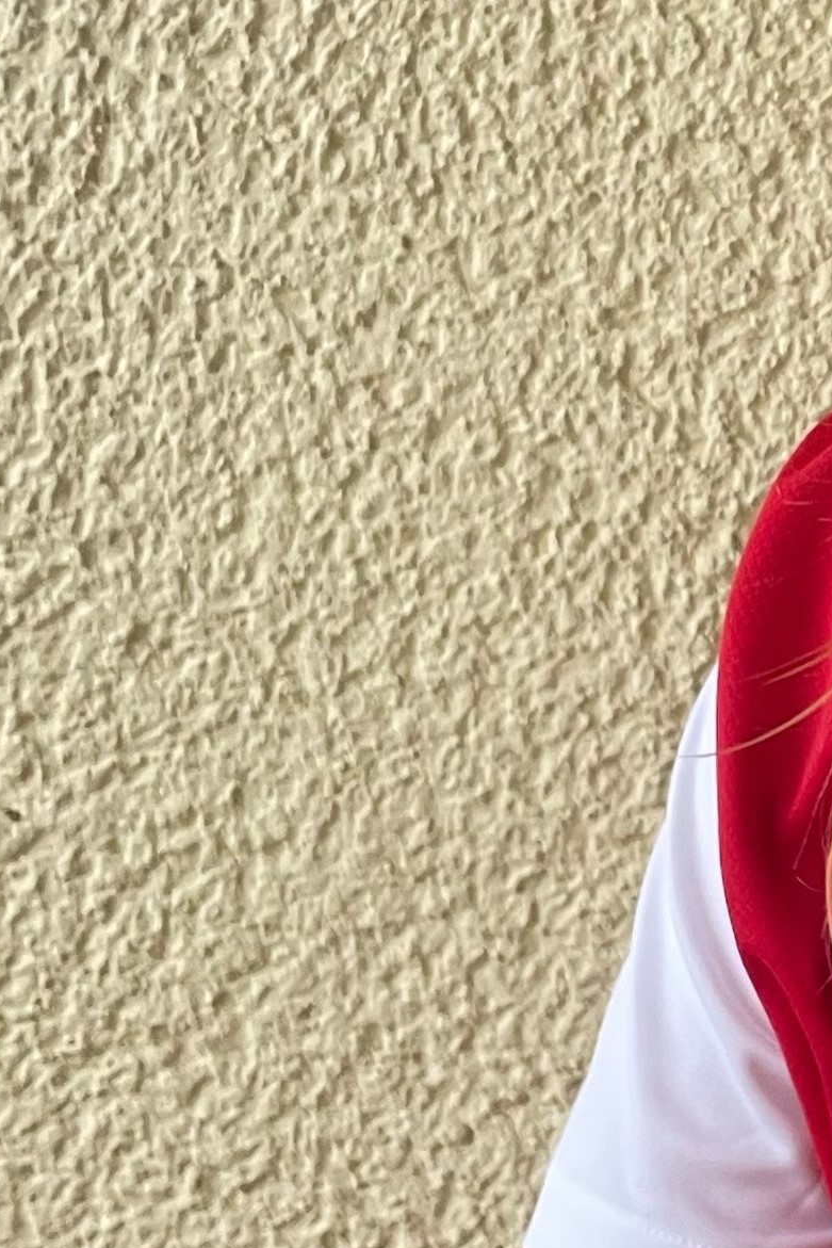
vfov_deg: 23.4
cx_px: 1392
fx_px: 3015
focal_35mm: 87
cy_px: 626
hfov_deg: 14.3
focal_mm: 4.2
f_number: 1.6
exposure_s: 1/85
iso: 125
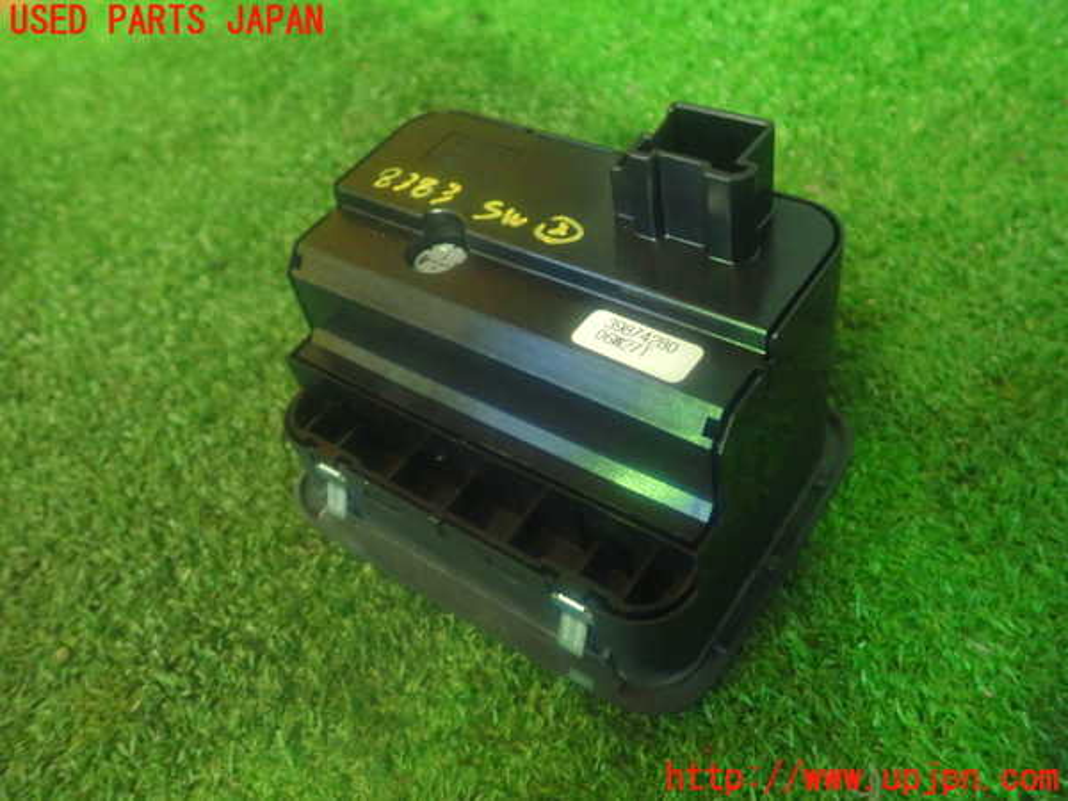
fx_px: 926
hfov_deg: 60.0
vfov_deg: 46.8
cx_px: 534
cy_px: 400
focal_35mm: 30
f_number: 2.3
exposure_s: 1/25
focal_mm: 5.5
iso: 1000
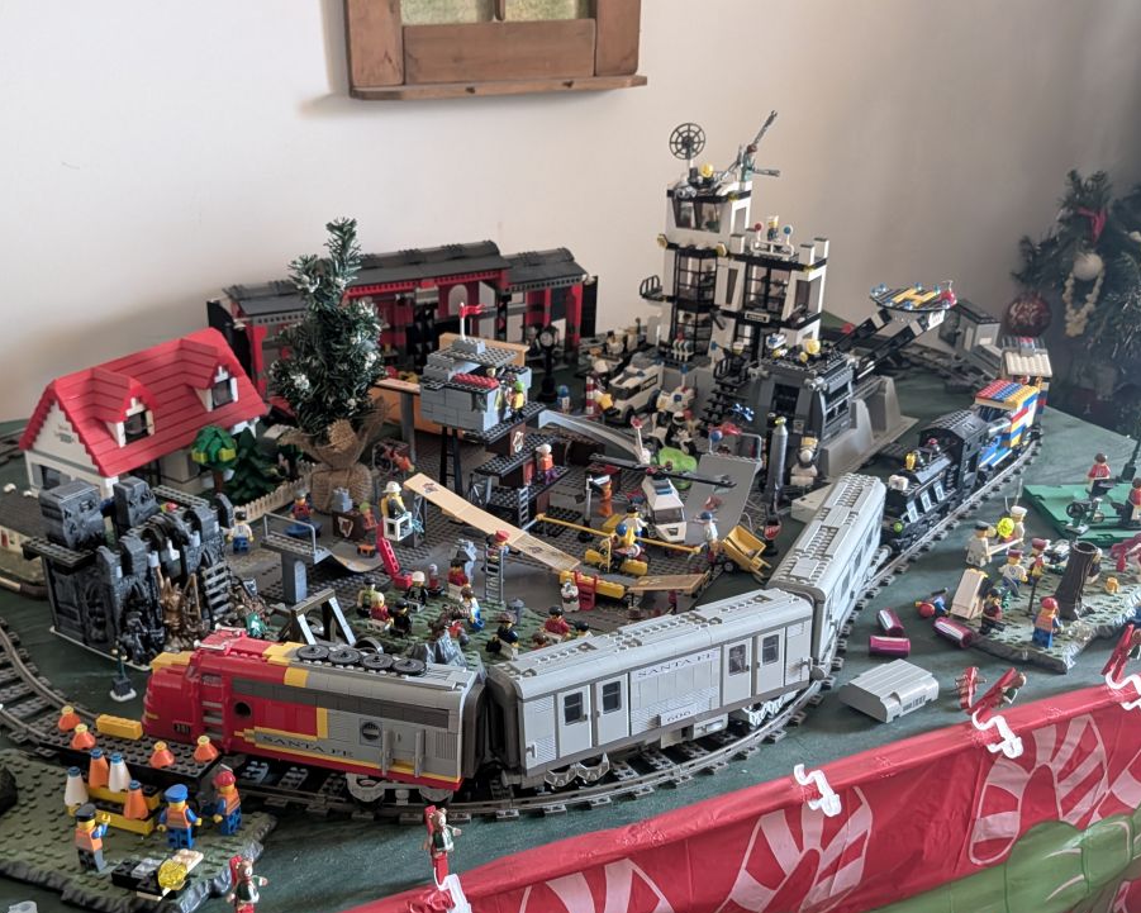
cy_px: 474
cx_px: 510
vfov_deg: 54.9
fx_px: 878
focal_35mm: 26
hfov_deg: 65.9
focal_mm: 6.9
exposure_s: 1/55.3
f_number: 1.68
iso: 1800
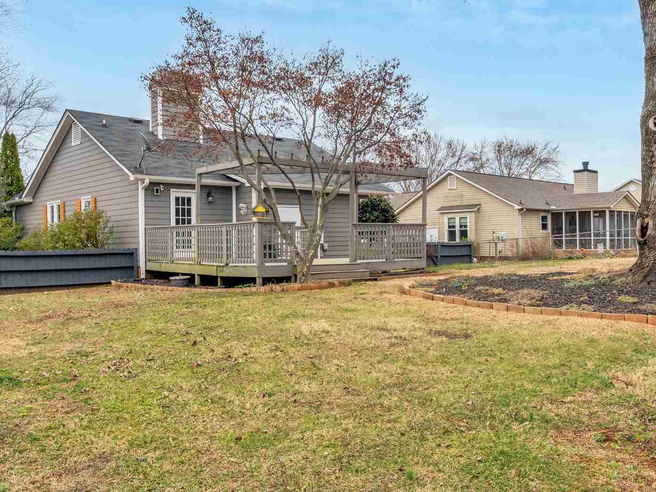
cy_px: 240
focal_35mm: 34
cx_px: 403
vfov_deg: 41.8
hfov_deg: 53.5
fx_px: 644
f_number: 9
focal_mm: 16
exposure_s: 1/160
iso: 320
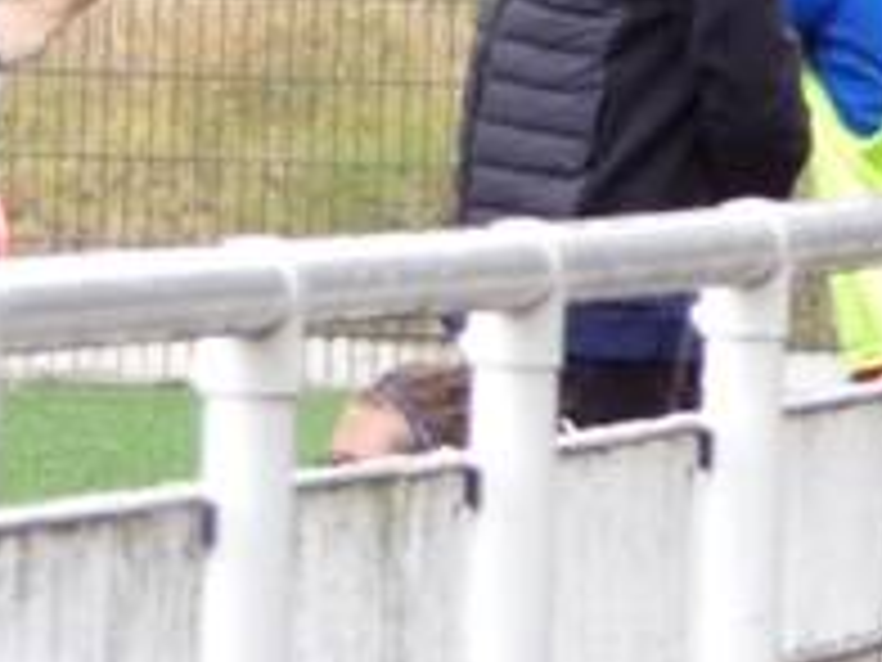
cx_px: 261
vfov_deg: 0.8
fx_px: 45073
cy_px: -162
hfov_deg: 1.1
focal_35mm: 1769
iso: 195
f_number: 6.1
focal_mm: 96.9
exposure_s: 1/100
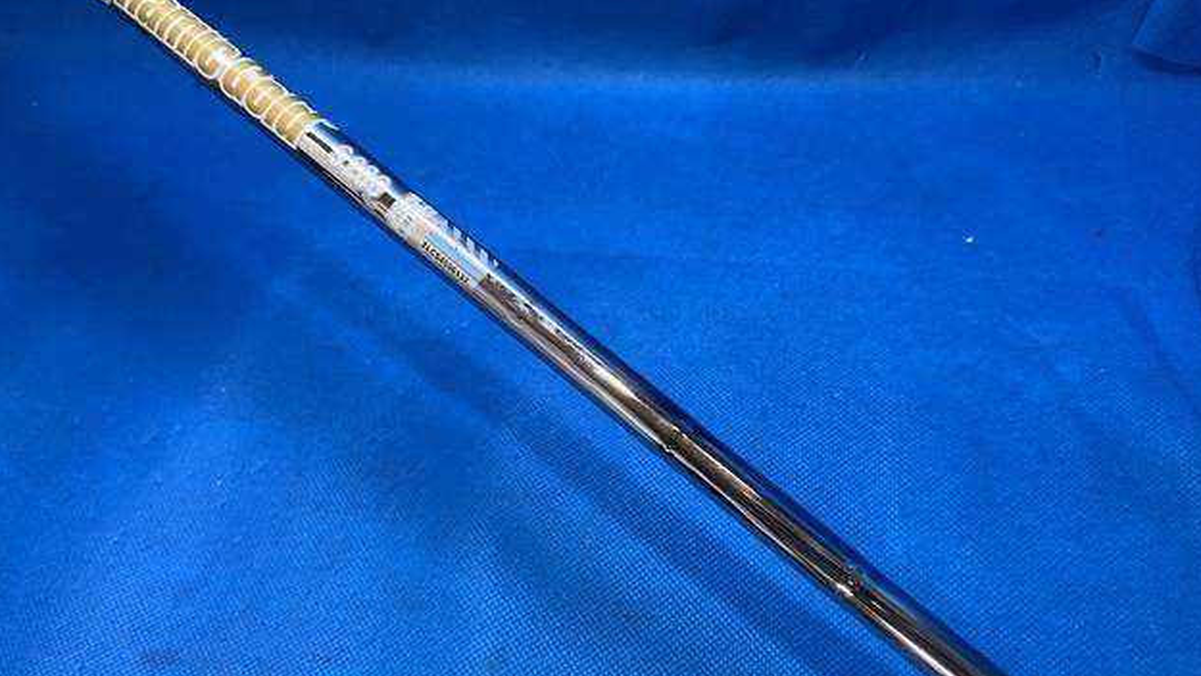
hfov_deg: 66.0
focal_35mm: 29
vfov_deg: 40.2
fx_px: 924
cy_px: 351
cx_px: 609
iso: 100
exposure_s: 1/60
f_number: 1.8
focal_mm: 4.25
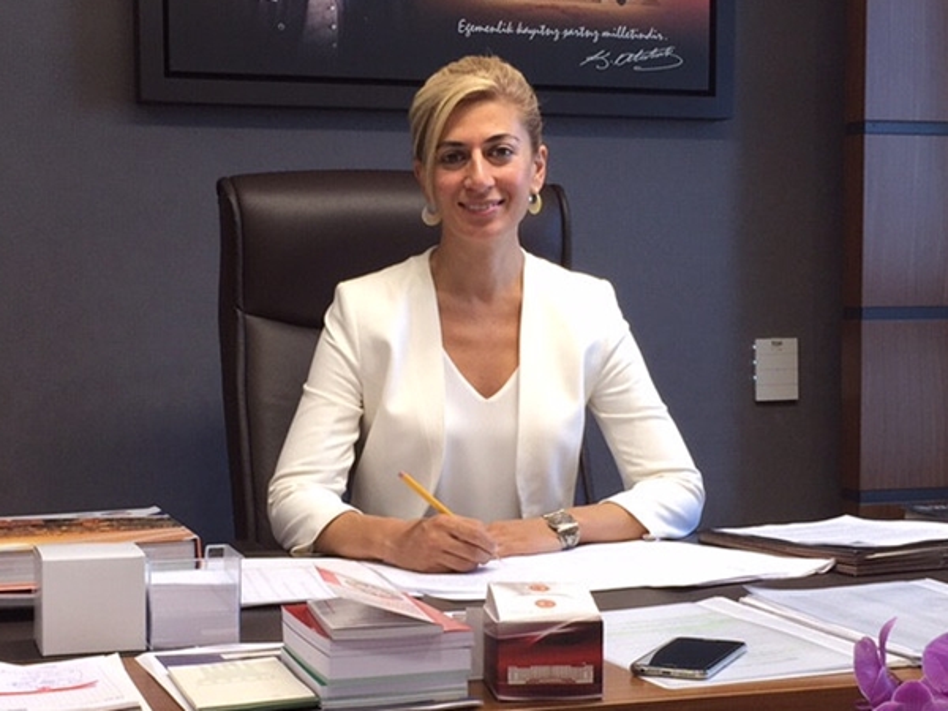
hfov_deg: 61.7
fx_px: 794
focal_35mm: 29
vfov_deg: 48.2
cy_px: 356
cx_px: 474
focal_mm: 4.15
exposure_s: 1/30
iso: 32
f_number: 2.2
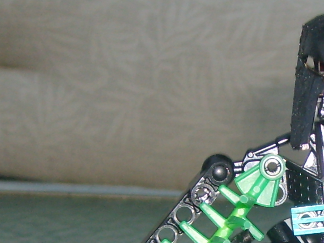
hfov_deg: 12.6
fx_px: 1441
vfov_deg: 9.5
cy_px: 263
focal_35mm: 154
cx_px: 363
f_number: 3
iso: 100
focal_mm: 7.2
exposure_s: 1/45
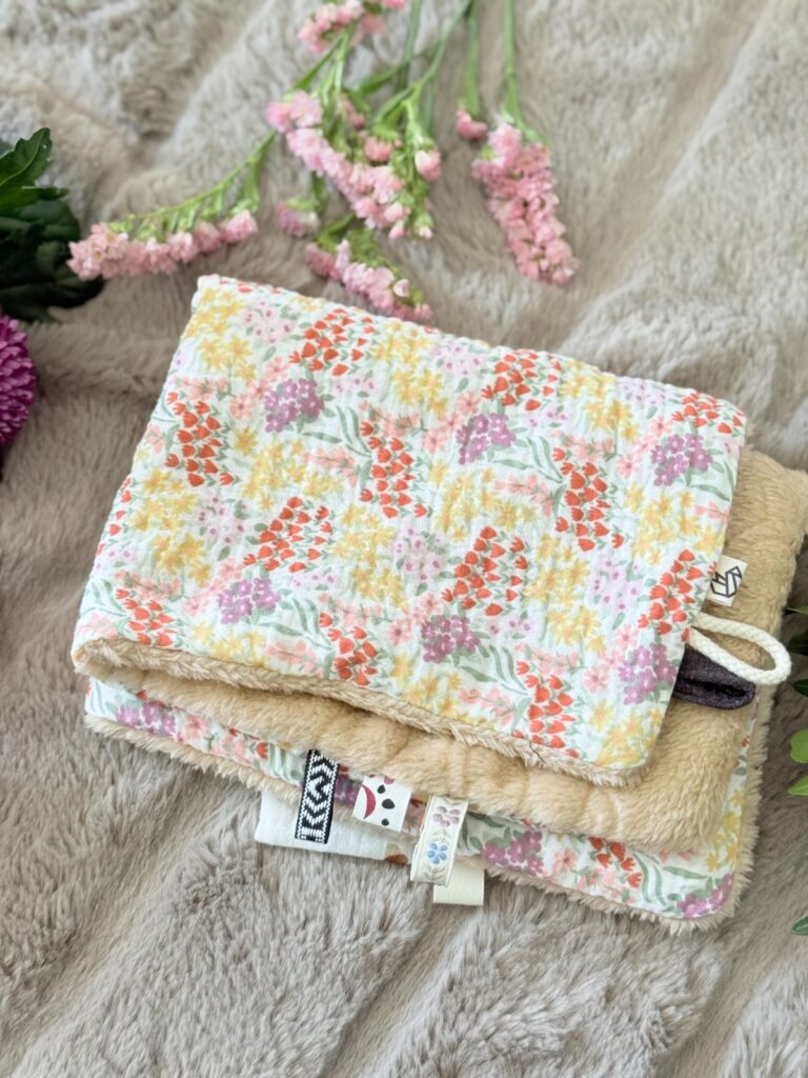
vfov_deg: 39.7
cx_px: 404
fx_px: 1494
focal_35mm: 48
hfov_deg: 30.3
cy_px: 539
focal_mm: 6.76
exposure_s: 1/74
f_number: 1.78
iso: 100
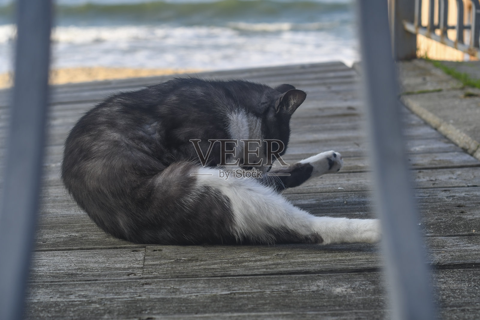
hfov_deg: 27.0
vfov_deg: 18.2
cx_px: 240
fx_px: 1000
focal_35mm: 75
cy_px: 160
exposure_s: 1/250
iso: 100
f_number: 5.6
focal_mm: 50
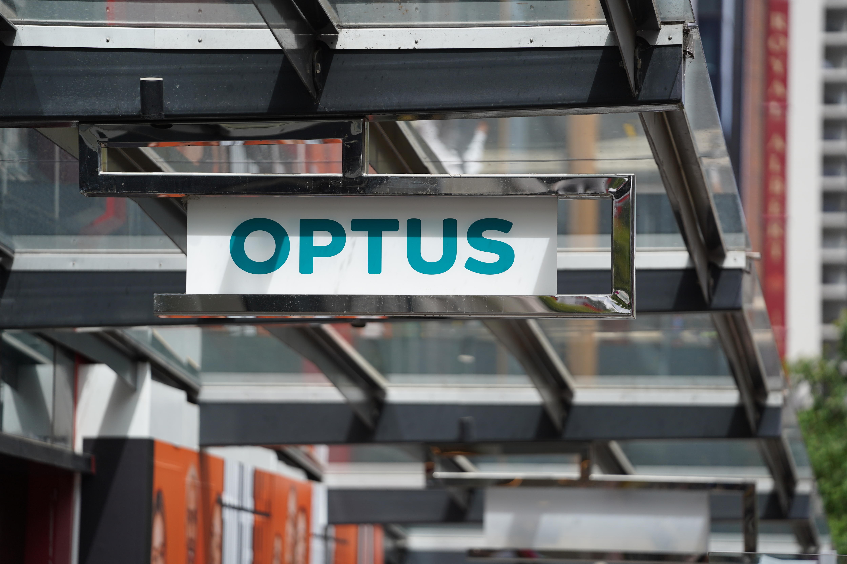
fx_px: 4705
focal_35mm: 200
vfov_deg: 6.9
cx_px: 424
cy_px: 282
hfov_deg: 10.3
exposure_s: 1/2500
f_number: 2.8
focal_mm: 200
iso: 200
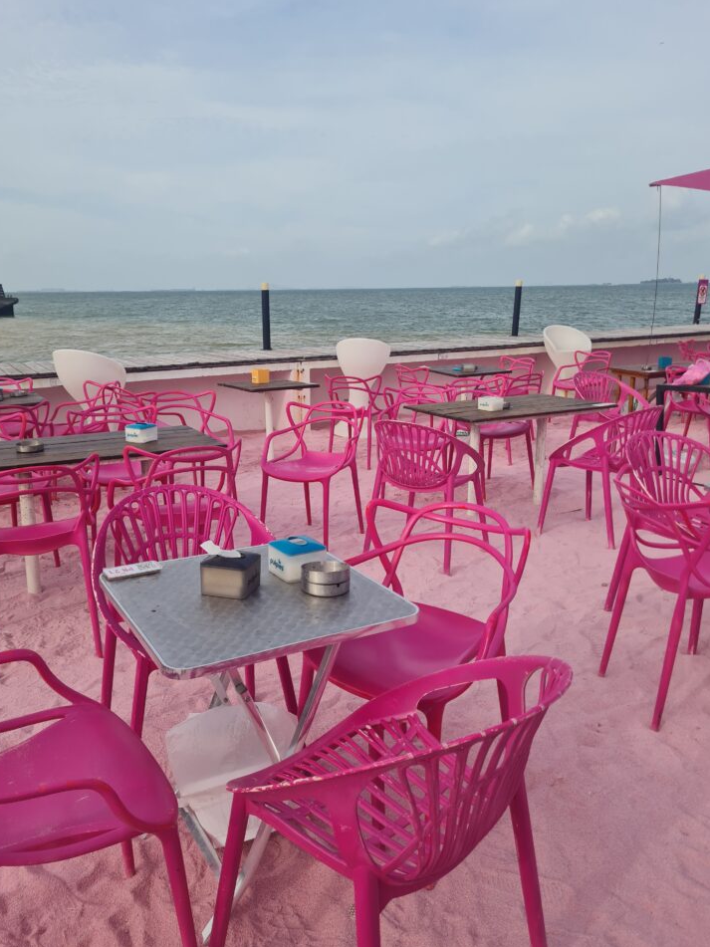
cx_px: 338
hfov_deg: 49.7
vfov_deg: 63.4
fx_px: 766
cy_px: 442
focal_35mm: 28
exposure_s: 1/2064
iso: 50
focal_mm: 5.4
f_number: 1.8
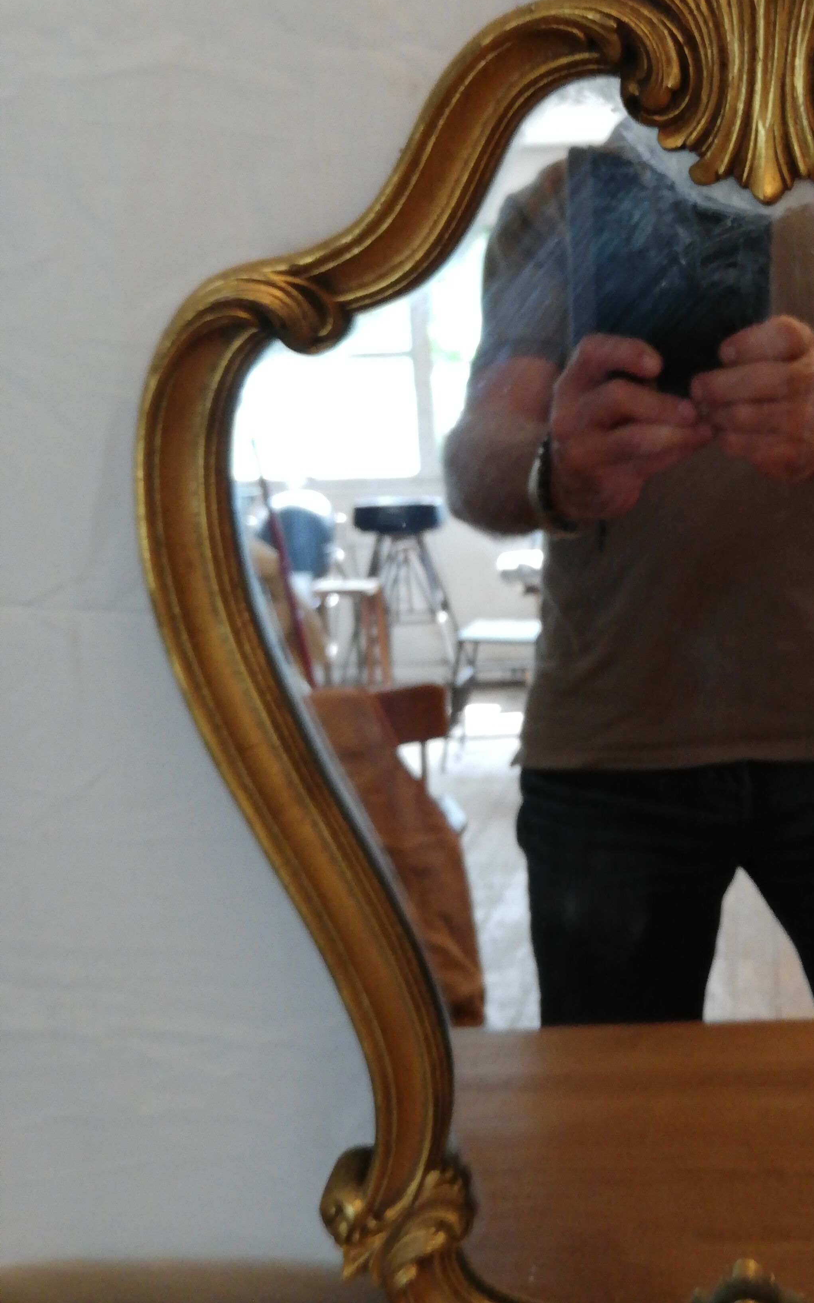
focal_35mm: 39
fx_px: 1384
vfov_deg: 50.3
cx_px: 690
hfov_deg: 31.6
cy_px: 583
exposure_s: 1/33.3
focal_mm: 3.81
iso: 250
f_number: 2.2
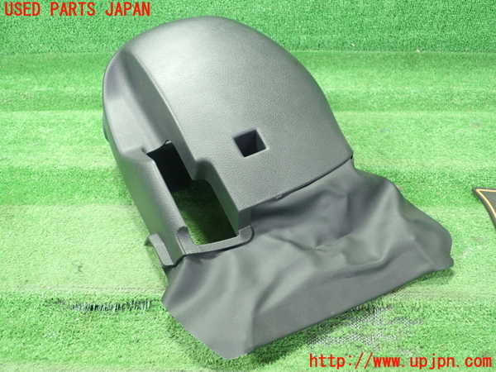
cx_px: 248
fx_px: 430
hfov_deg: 60.0
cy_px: 186
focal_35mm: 30
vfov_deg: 46.8
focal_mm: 5.5
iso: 800
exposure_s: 1/100
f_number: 2.3
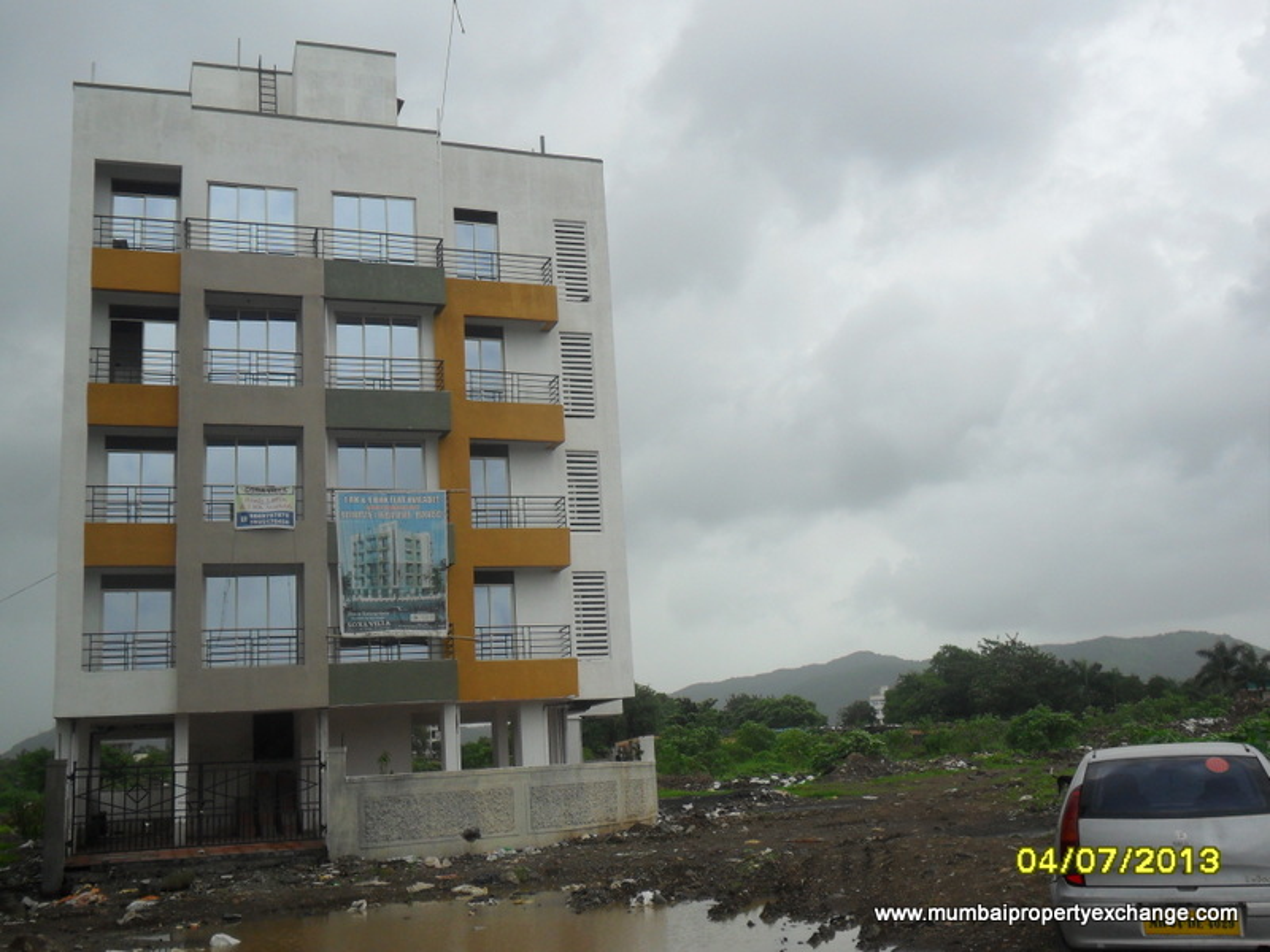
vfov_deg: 38.7
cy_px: 476
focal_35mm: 37
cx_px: 635
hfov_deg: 50.1
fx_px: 1357
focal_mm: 6.6
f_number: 4
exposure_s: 1/1000
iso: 100
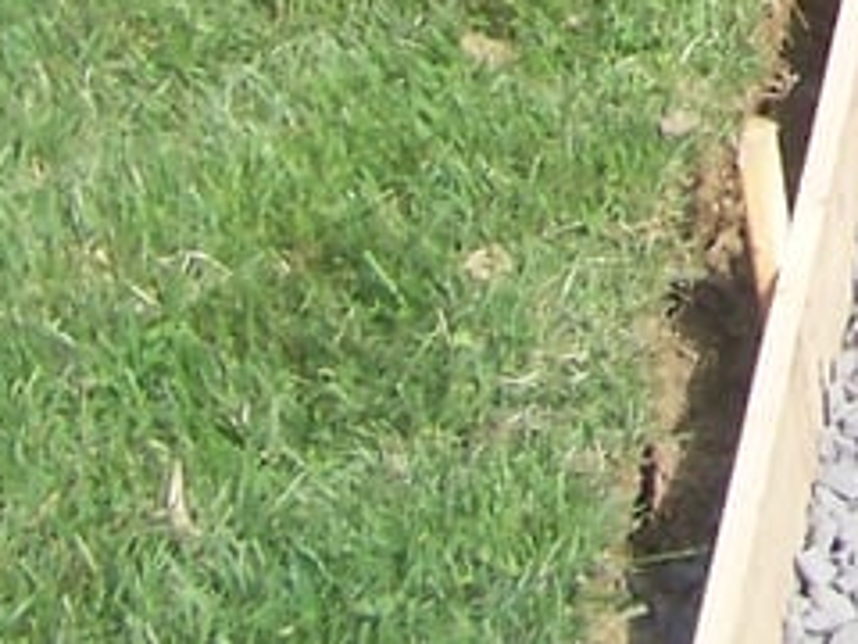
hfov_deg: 9.0
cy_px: -537
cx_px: 1957
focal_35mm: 200
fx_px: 4957
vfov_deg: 7.2
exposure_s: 1/1000
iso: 200
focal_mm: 5.85
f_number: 4
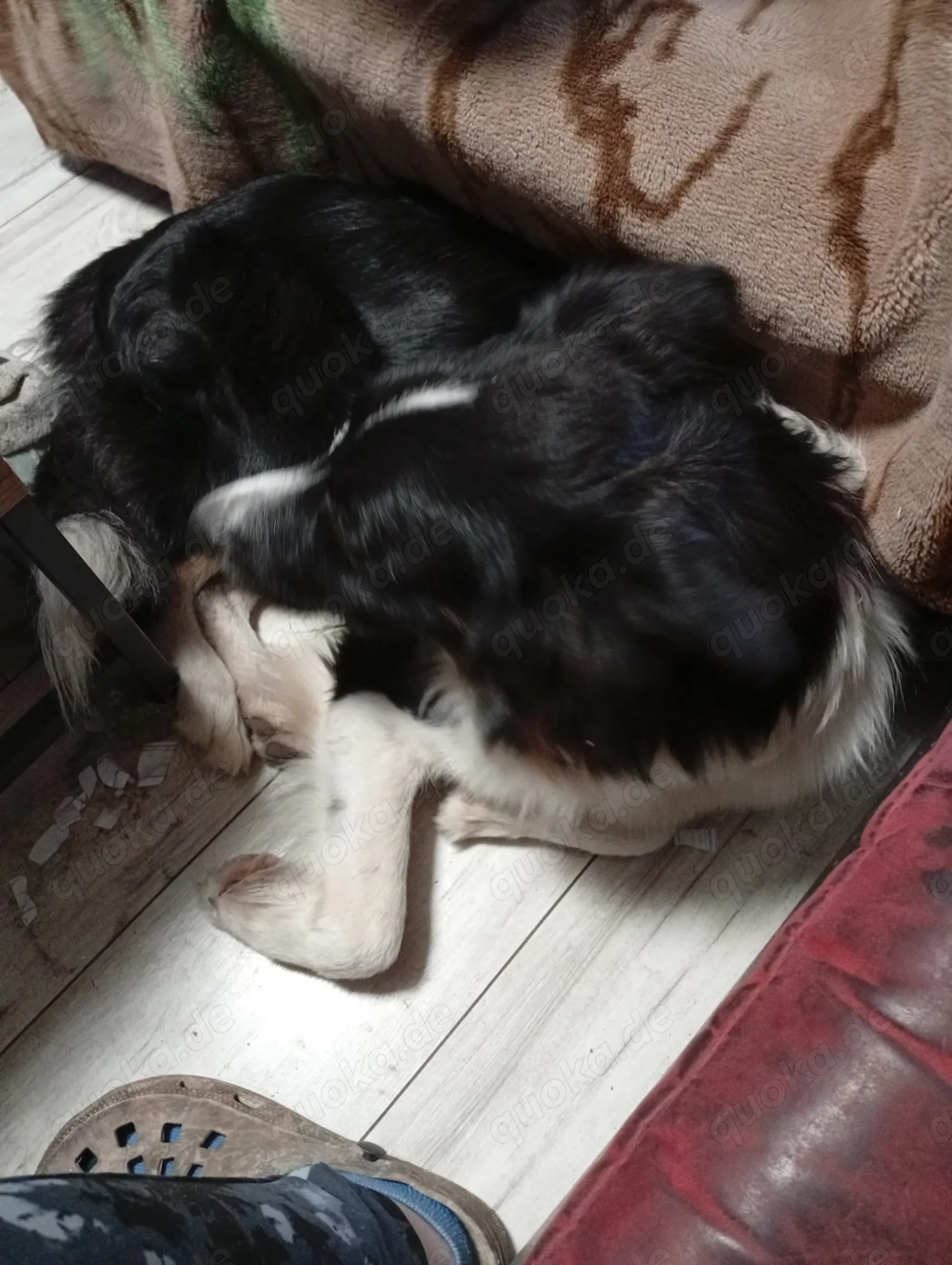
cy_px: 632
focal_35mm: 27
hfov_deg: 51.5
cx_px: 476
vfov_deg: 65.2
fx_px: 988
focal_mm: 3.98
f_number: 1.8
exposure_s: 1/20
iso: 1245
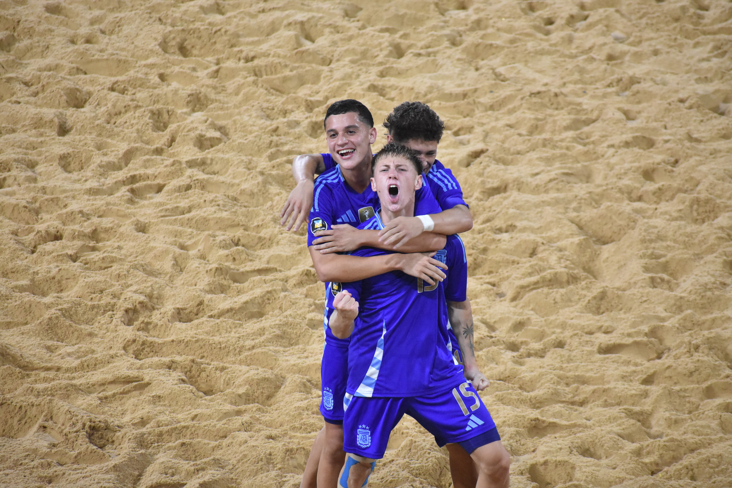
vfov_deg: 4.4
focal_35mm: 315
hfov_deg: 6.5
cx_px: 366
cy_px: 244
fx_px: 6404
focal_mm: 210
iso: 4000
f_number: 5.6
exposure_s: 1/640
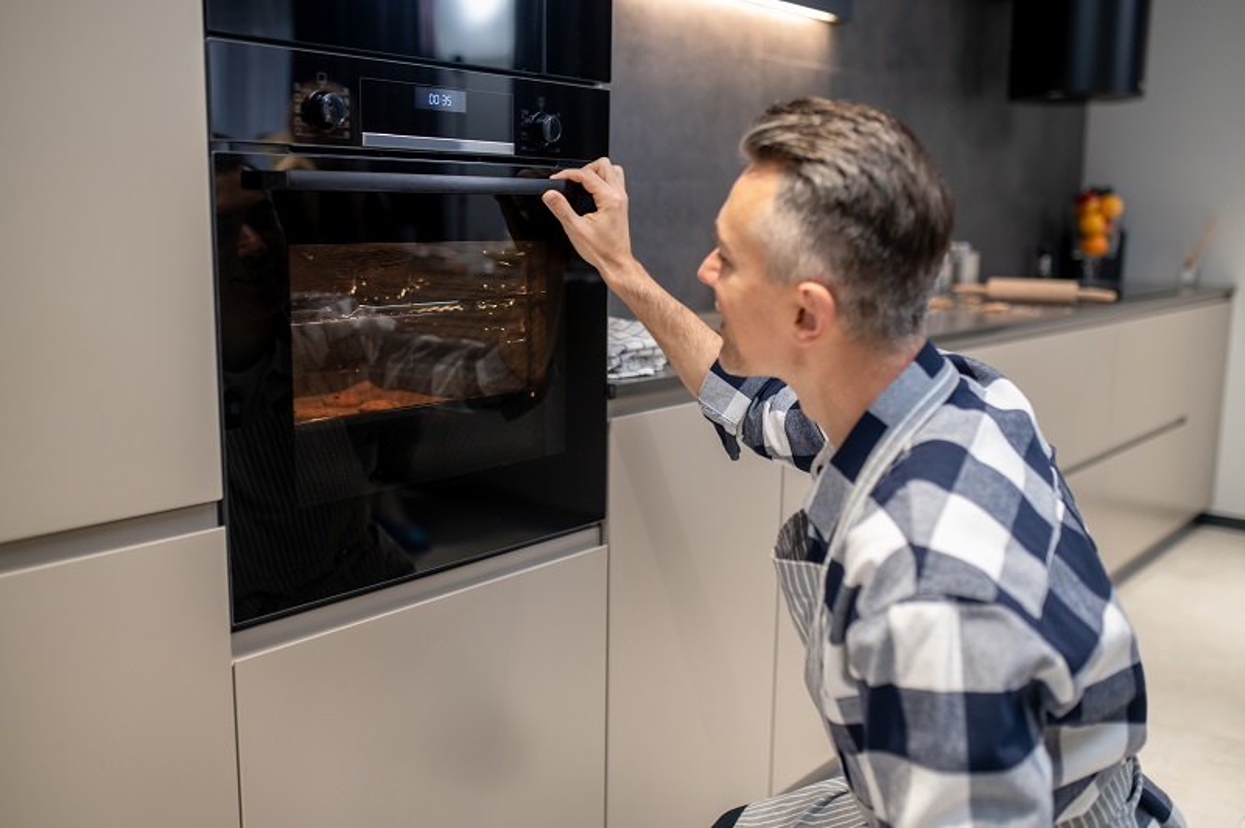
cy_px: 414
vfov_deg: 37.8
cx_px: 622
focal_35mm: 35
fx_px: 1209
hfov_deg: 54.5
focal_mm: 35
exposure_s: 1/160
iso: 500
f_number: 2.2
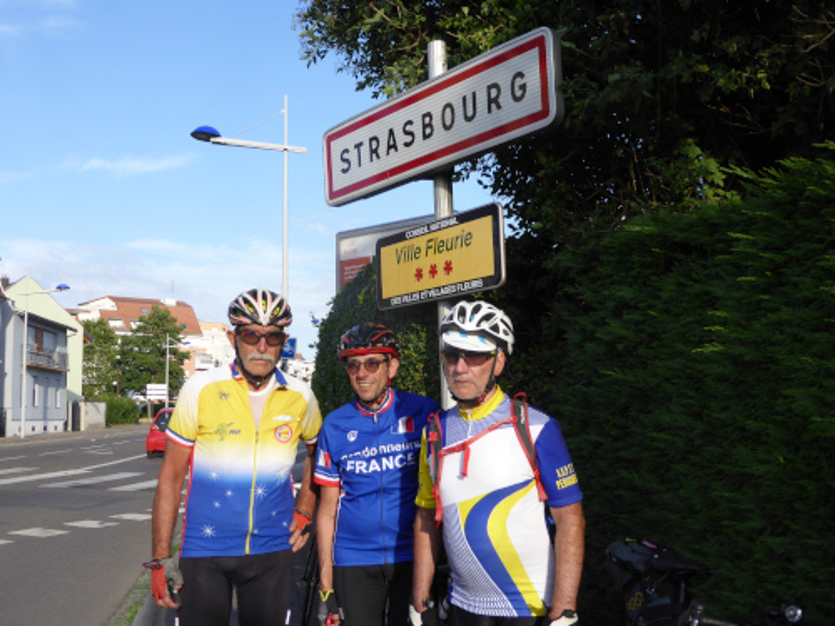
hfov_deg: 46.8
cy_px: 313
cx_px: 418
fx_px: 965
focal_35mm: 40
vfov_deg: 36.0
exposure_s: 1/400
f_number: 3.9
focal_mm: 6.9
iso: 100
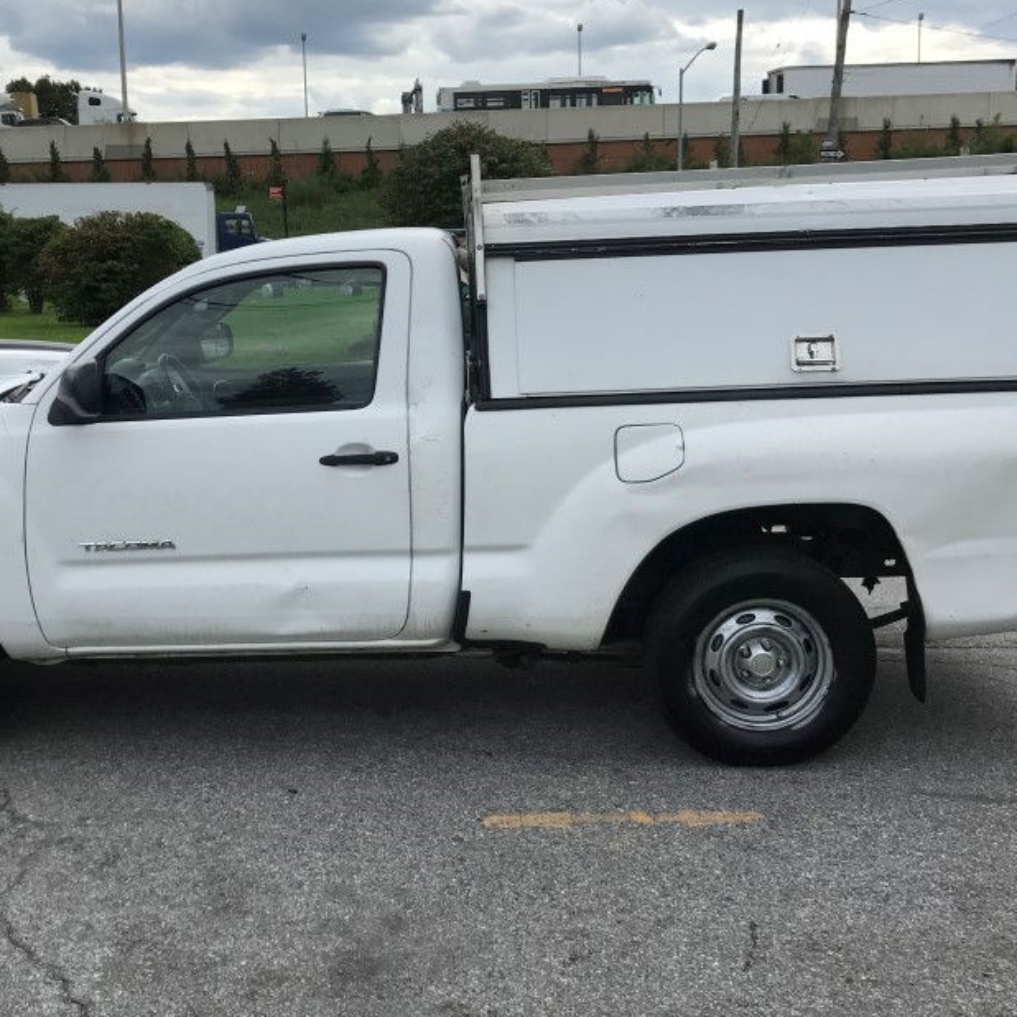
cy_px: 494
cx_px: 382
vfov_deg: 40.9
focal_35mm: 41
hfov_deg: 40.6
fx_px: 1363
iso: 20
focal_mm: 3.99
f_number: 1.8
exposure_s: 1/2037
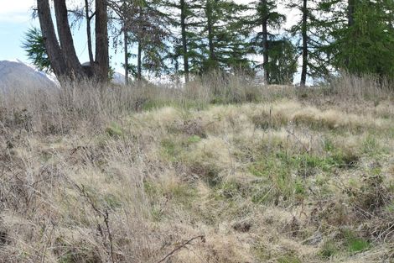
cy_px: 132
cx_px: 197
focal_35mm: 36
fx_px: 394
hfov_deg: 53.1
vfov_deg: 36.8
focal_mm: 24
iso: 200
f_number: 8
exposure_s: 1/250
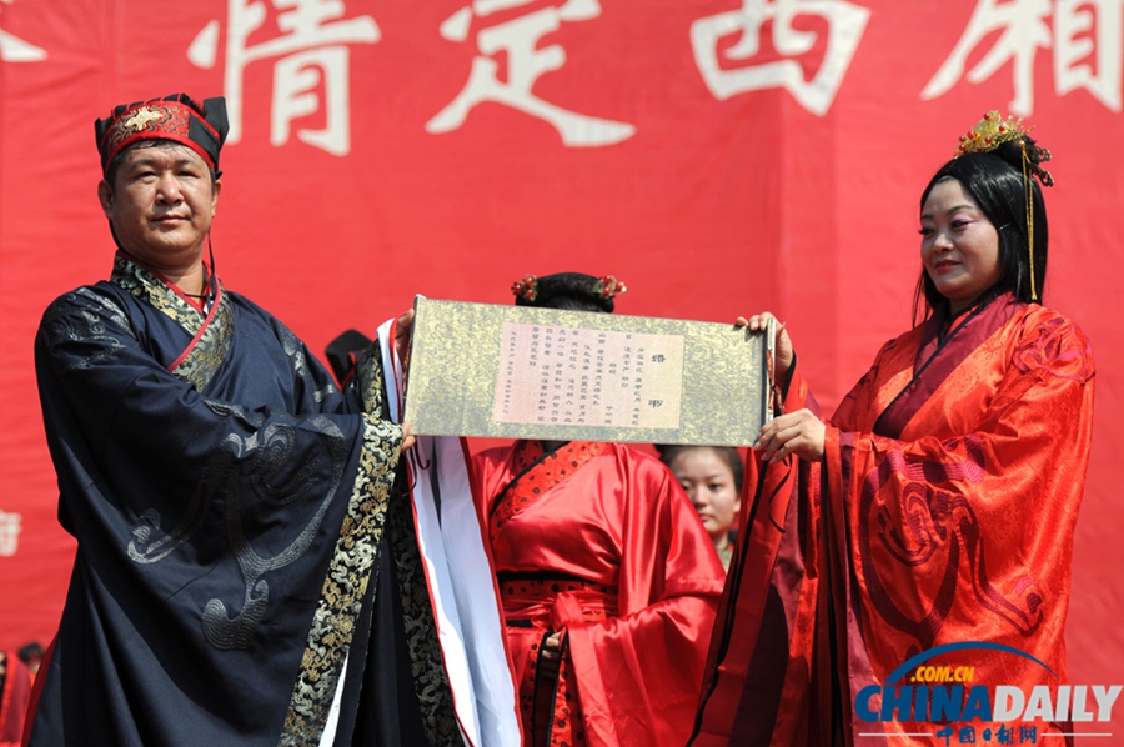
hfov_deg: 16.1
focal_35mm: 128
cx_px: 562
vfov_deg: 10.7
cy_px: 374
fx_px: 3976
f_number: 3.5
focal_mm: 85
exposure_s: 1/3200
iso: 200
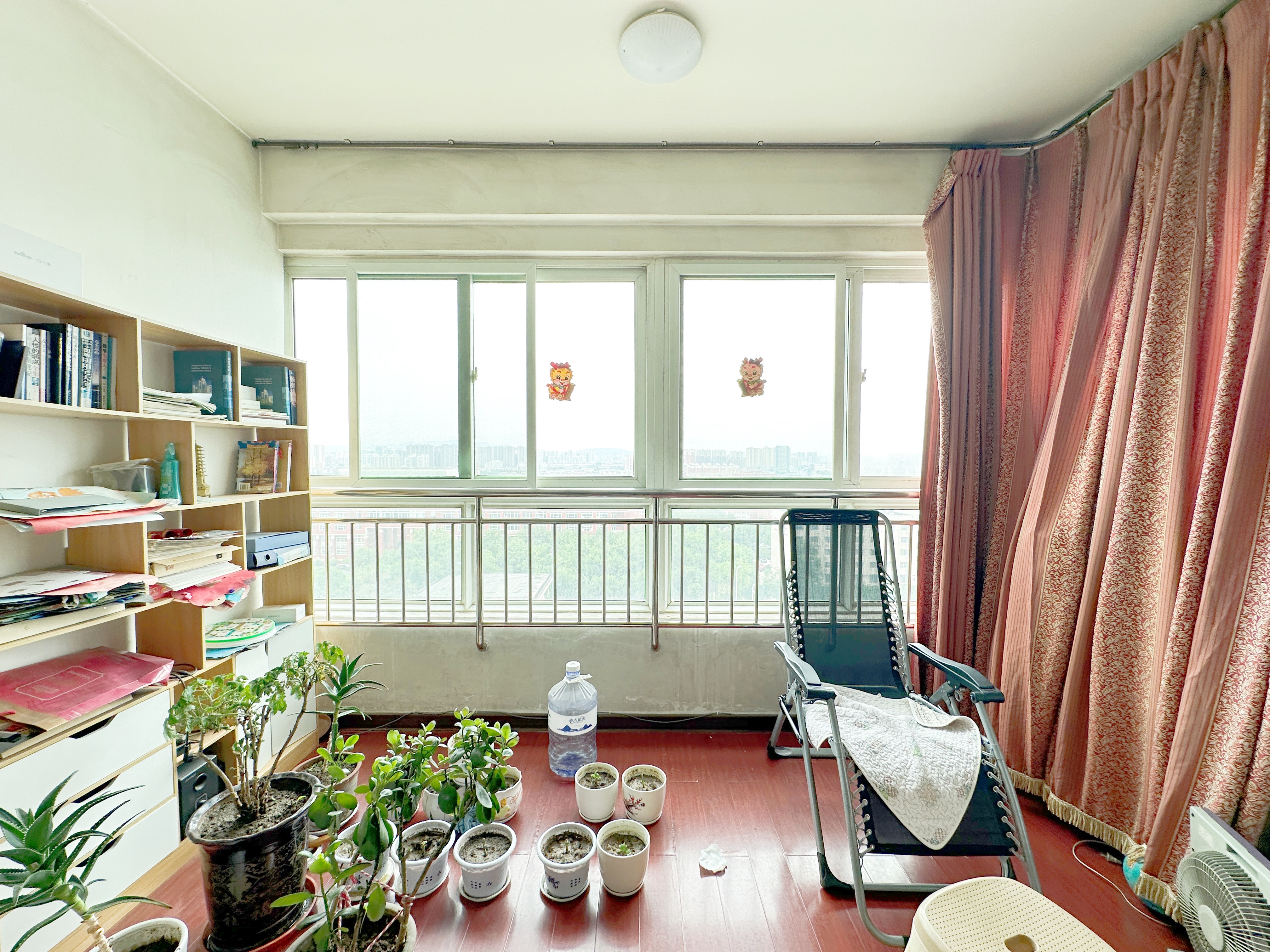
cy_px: 476
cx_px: 635
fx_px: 514
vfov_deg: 85.7
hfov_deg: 102.1
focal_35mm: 14
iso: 64
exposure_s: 1/99
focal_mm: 2.22
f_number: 2.2
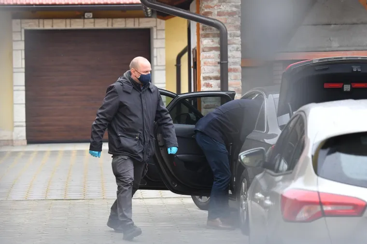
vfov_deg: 12.4
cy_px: 122
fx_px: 1121
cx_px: 184
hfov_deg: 18.6
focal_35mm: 110
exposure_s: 1/800
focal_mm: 110
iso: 800
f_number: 5
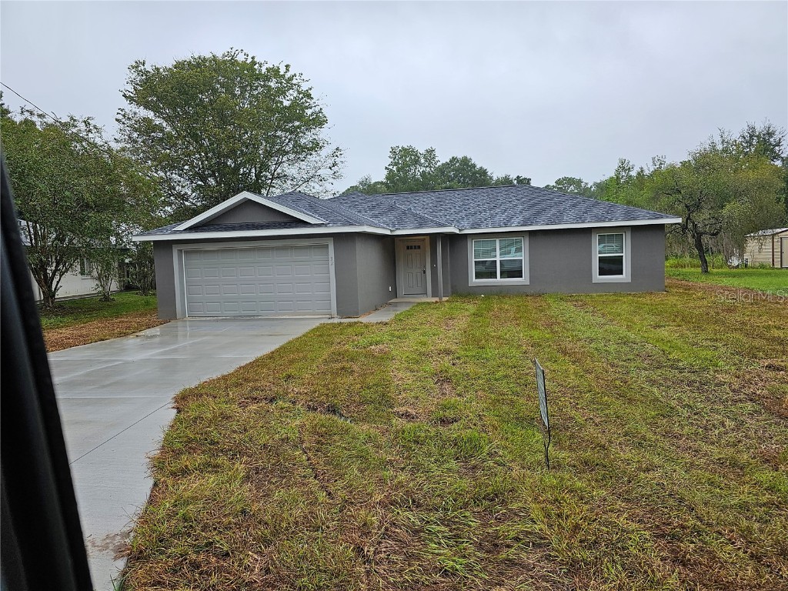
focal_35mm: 23
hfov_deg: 73.9
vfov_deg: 58.9
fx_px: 524
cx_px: 394
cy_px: 296
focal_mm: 6.3
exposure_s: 1/180
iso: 20
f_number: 1.7
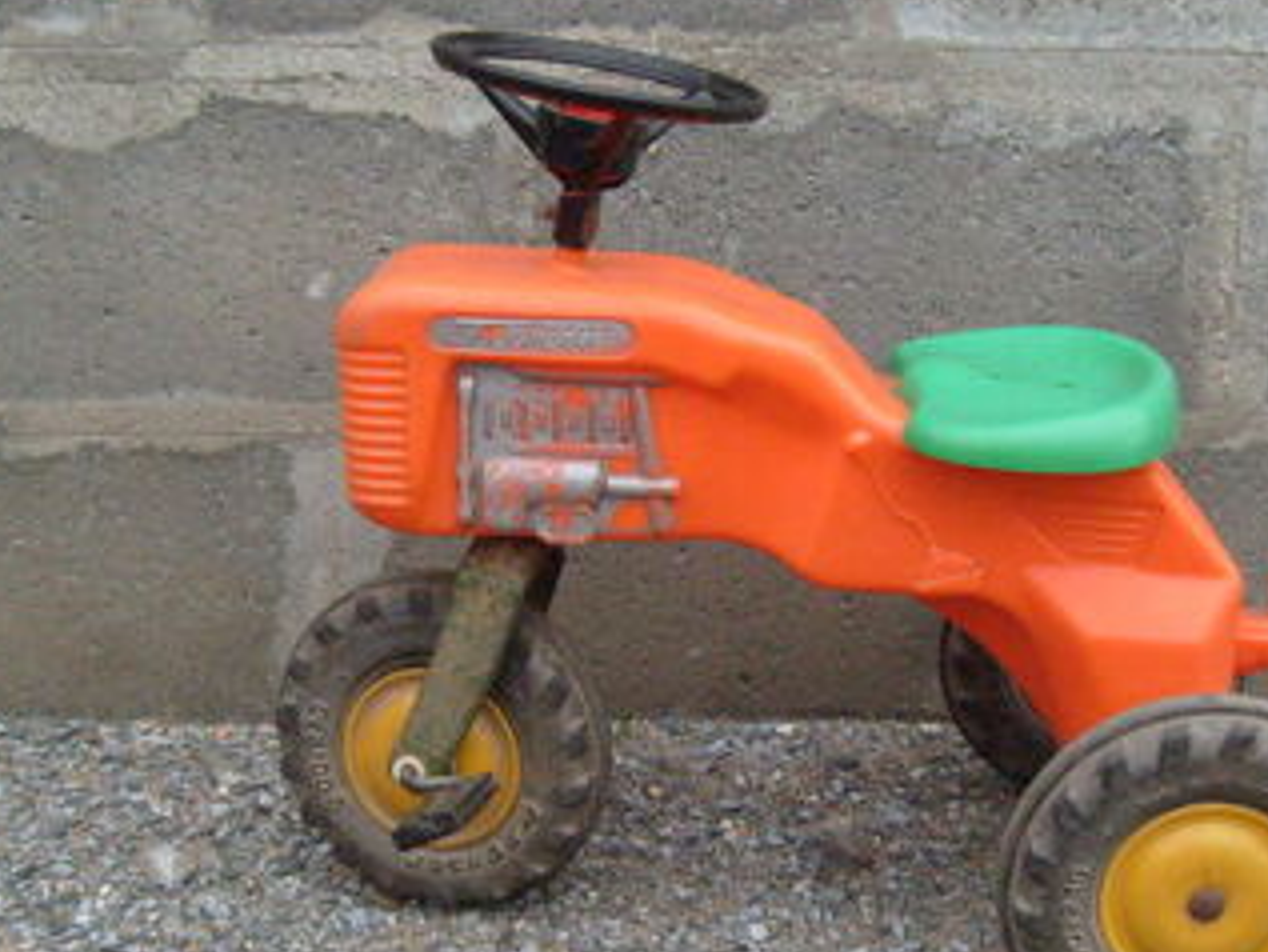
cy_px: 596
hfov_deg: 36.0
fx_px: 1942
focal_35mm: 53
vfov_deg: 27.4
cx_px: 776
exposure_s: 1/180
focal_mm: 5.8
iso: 400
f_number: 7.1
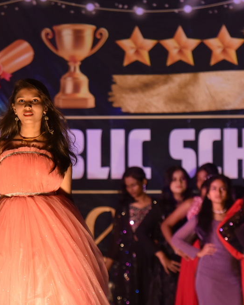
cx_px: -5
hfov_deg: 5.8
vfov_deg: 7.3
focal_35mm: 265
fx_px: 2392
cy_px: 216
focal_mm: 122
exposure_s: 1/320
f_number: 2.8
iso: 2000
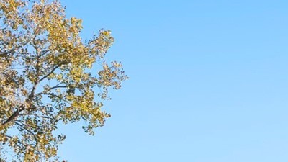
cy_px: 356
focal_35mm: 114
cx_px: 431
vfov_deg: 9.7
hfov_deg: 17.1
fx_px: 868
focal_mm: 21.3
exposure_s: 1/100
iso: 200
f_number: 9
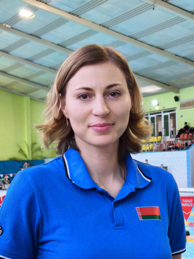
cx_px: 97
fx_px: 344
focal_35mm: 46
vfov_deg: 41.2
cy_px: 130
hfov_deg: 31.5
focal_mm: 6.57
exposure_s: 1/100
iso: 200
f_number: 1.6
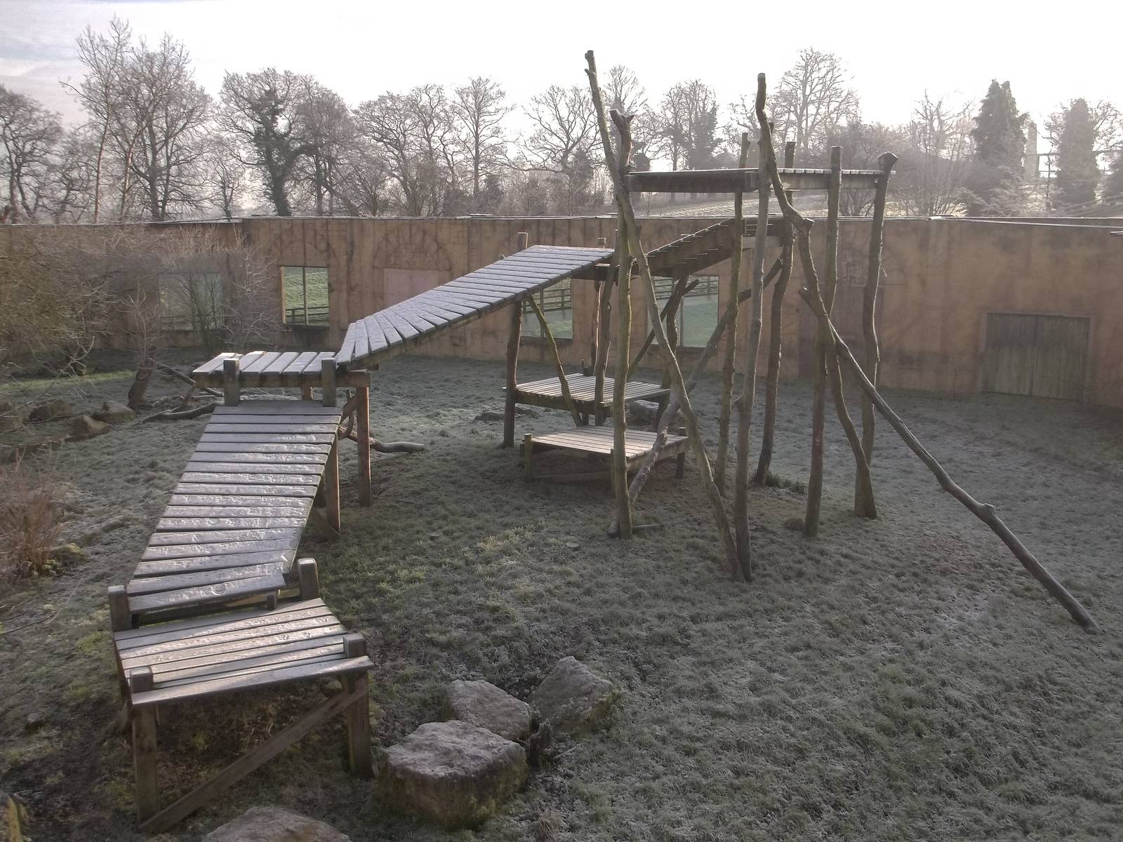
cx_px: 562
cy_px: 421
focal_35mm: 33
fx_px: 1071
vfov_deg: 42.9
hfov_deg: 55.4
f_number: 3.3
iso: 80
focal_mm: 5.9
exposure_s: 1/500
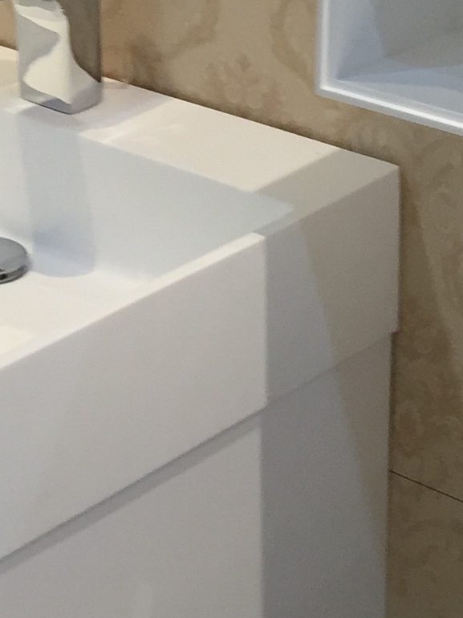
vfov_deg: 15.4
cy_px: -141
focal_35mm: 123
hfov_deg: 11.4
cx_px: -289
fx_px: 2195
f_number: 2.2
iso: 40
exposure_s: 1/50
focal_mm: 4.15
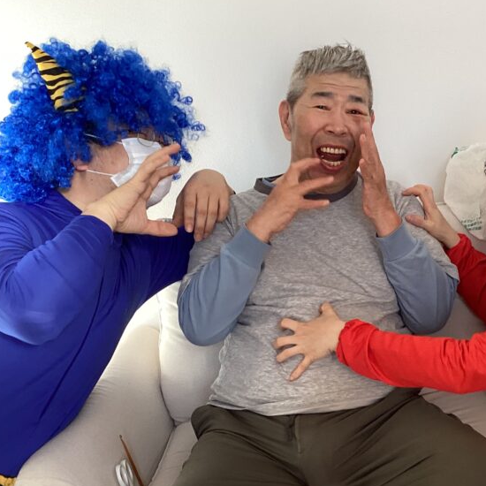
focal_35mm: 51
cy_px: 286
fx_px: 810
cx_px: 347
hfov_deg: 32.9
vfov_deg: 33.3
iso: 80
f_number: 2.4
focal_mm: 3.3
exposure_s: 1/100
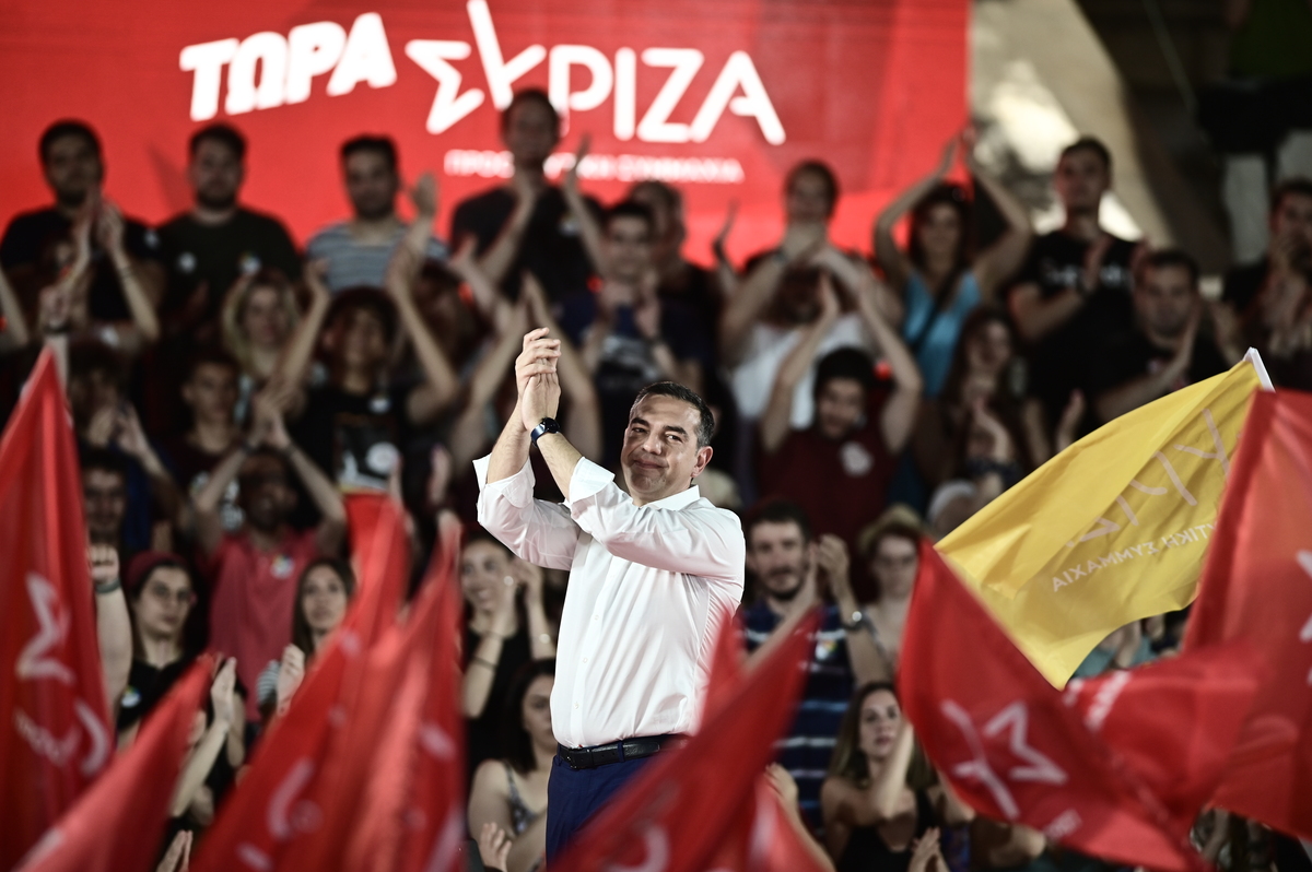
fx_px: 10924
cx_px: 656
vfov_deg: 4.6
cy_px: 436
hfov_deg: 6.9
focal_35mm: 300
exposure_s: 1/320
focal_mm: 300
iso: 500
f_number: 2.8
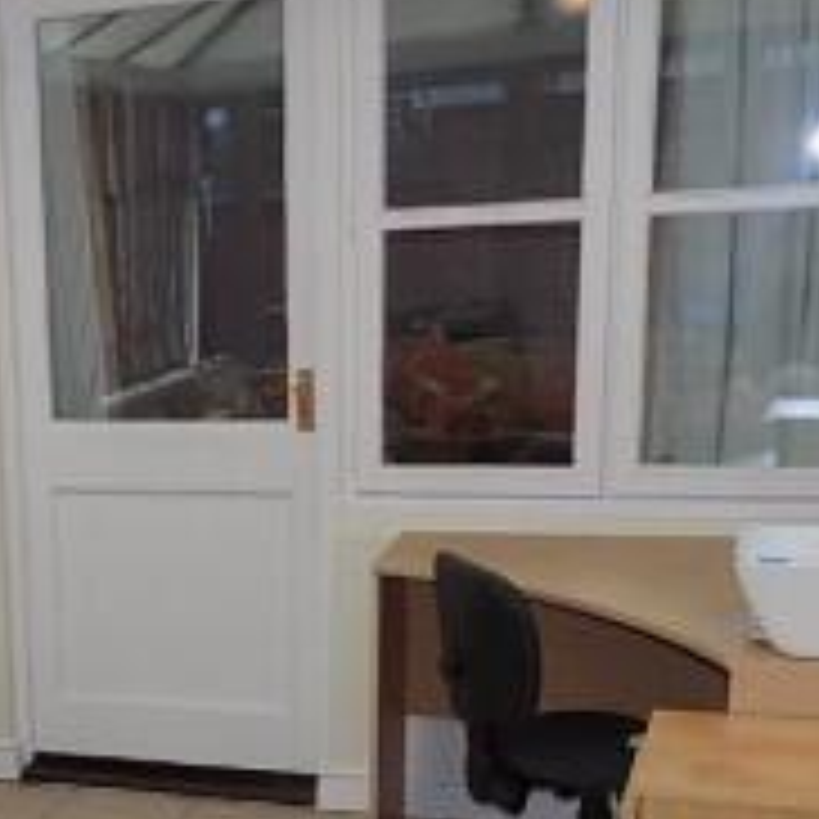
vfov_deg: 25.7
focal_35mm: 65
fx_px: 1740
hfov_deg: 24.1
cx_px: -160
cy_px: 731
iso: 80
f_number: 3.1
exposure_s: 1/400
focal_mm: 4
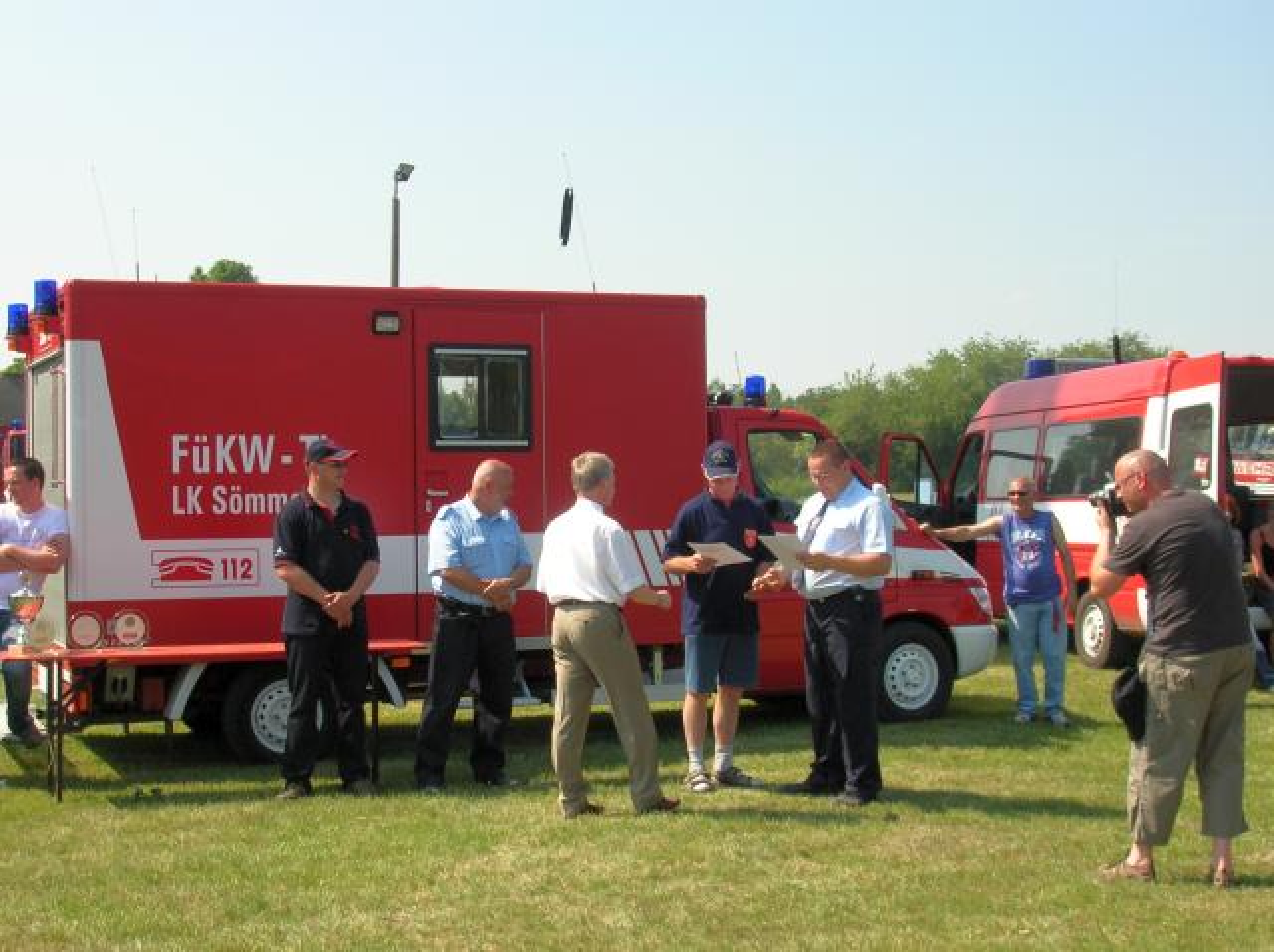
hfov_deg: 35.6
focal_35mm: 54
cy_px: 476
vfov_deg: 27.0
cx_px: 637
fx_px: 1984
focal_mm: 9
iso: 50
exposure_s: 1/180
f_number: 5.7
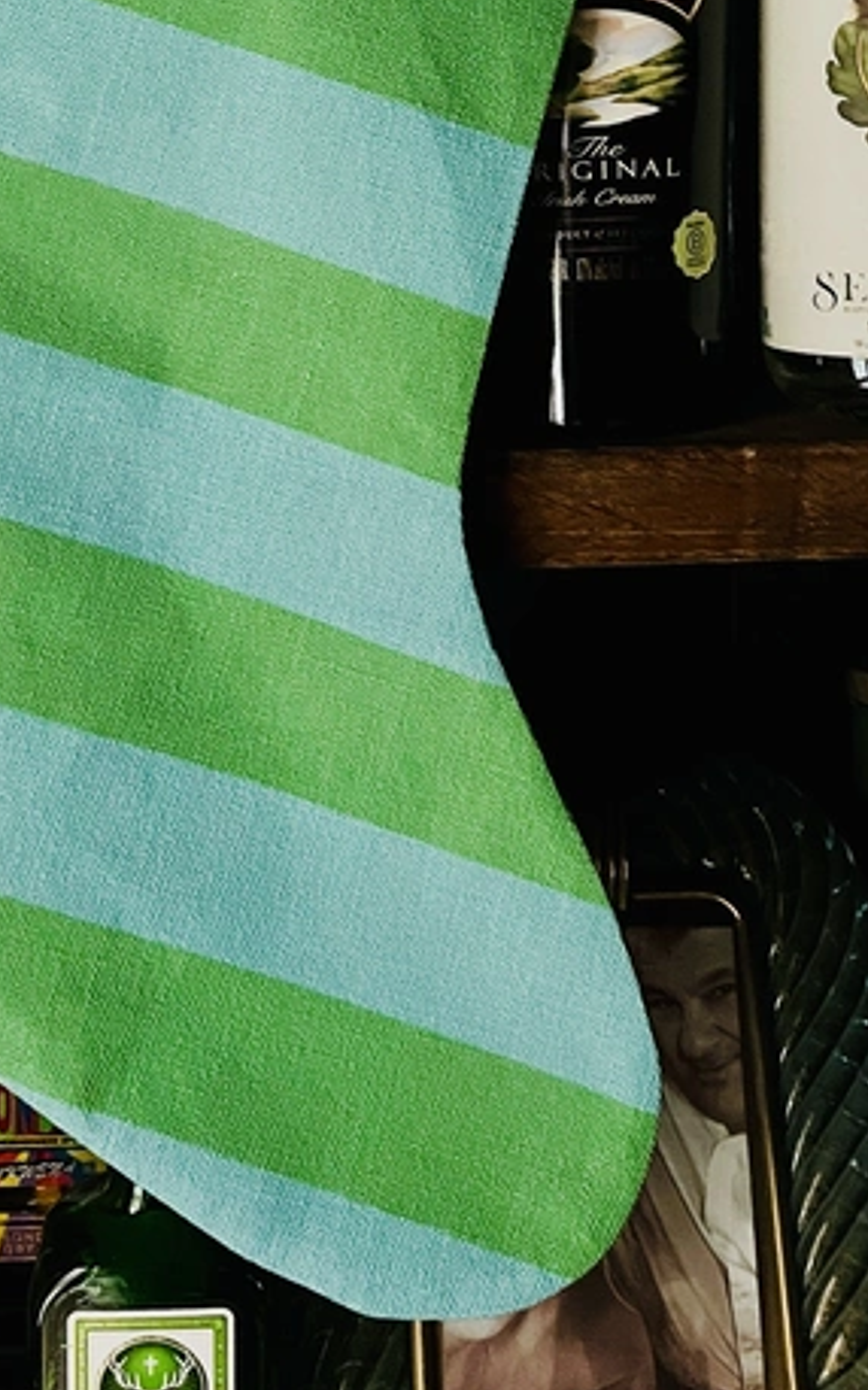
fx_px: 2007
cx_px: 346
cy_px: 170
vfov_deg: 36.1
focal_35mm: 53
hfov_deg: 24.4
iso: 1000
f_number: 1.6
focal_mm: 5.1
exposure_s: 1/30
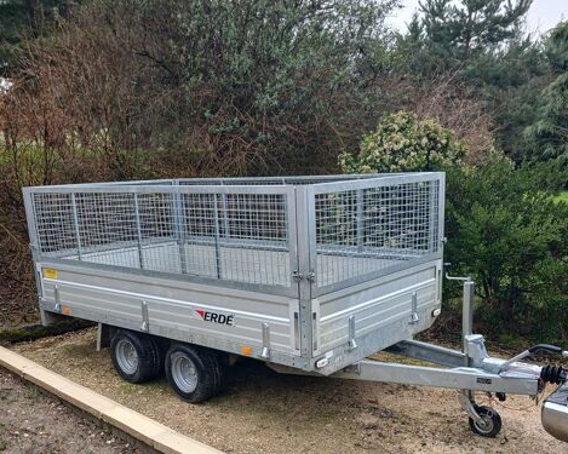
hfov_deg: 50.3
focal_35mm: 36
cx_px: 286
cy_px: 338
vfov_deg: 40.1
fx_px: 605
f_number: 1.8
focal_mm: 3.98
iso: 25
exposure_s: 1/50
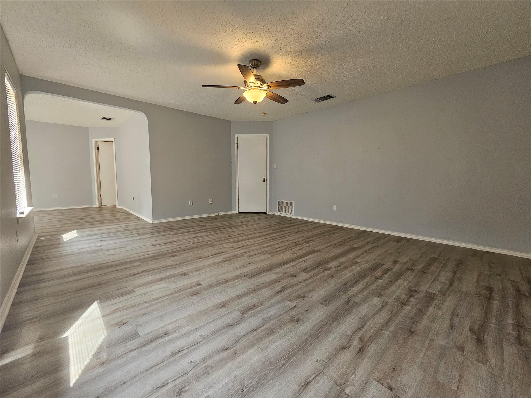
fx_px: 199
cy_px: 199
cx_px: 266
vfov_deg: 89.9
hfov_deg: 106.2
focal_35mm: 13
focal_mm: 2.2
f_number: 2.2
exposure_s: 1/60
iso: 100
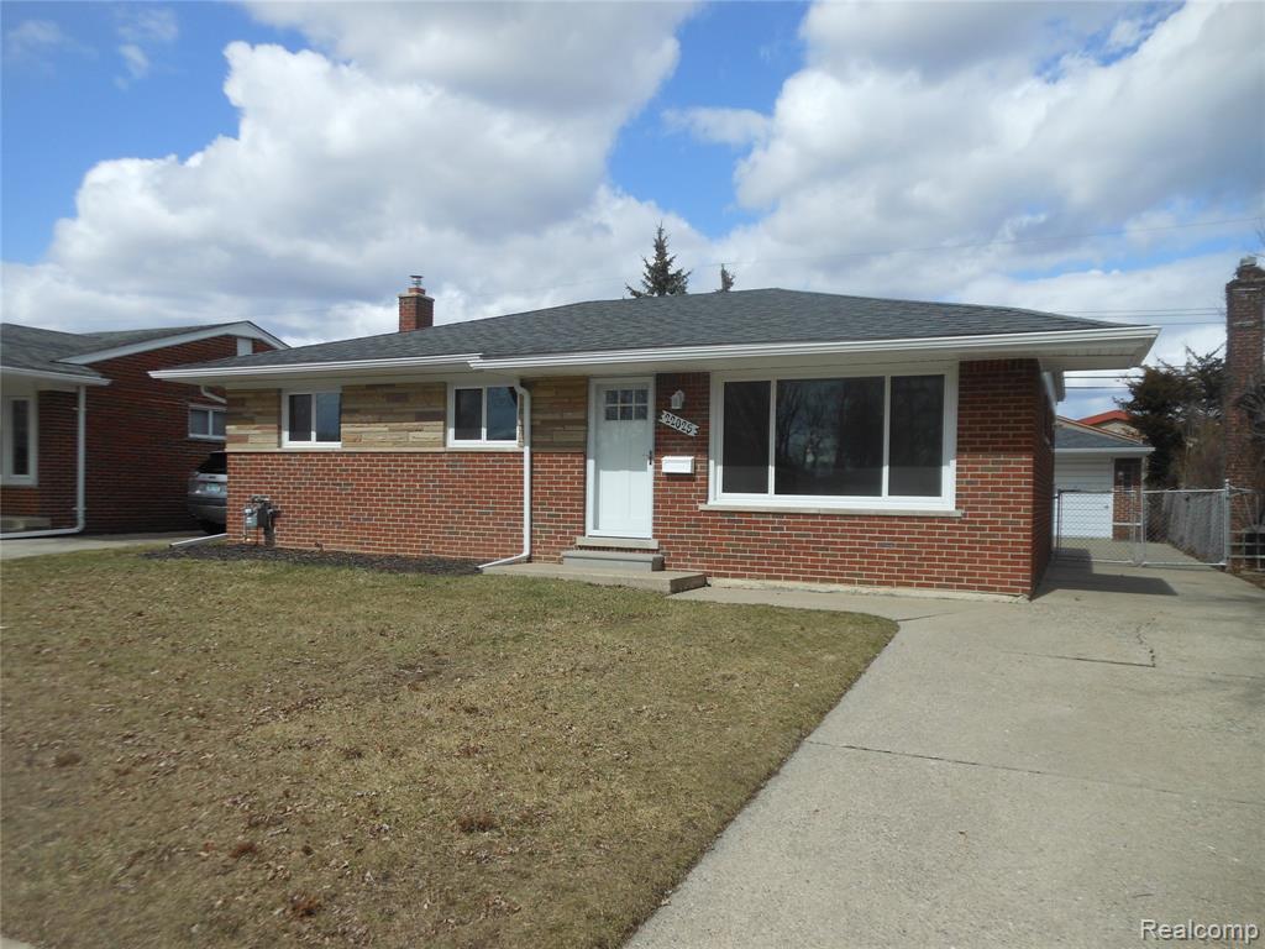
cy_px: 474
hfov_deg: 69.4
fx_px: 914
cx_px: 632
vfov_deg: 54.9
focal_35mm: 25
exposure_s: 1/1250
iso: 80
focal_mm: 4.5
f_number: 3.2
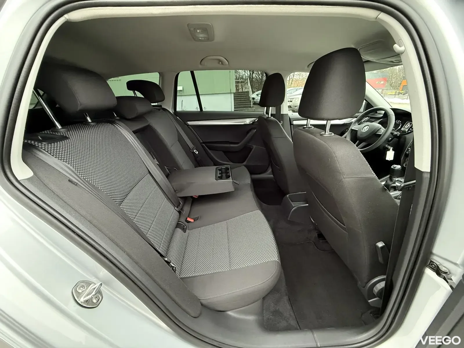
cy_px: 174
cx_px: 232
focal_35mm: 14
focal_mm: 2.22
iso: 640
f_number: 2.2
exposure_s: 1/60
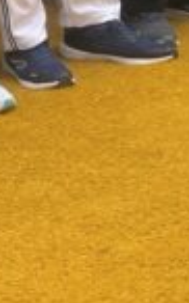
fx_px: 1197
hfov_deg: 8.2
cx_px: -297
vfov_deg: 13.1
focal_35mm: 145
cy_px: -241
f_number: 1.6
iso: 50
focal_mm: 5.1
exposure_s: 1/1056
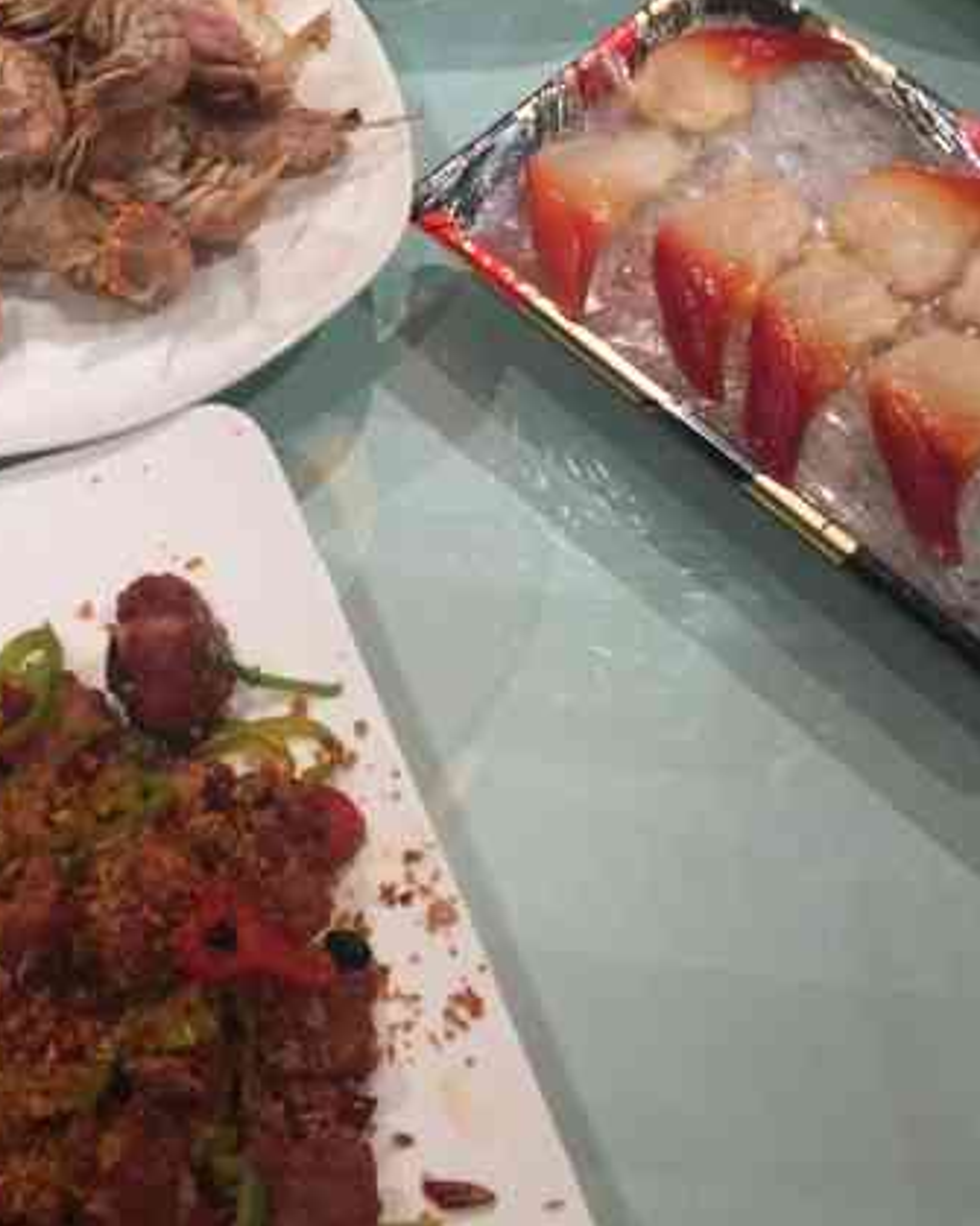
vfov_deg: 29.0
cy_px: 162
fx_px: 2285
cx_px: 325
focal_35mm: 63
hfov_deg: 24.1
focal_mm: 4.15
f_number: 2.2
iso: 32
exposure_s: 1/33
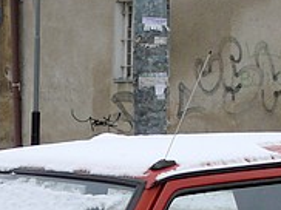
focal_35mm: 154
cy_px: 417
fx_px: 1248
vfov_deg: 9.1
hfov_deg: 12.8
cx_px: 43
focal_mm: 7.5
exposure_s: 1/125
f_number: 3.6
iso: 100
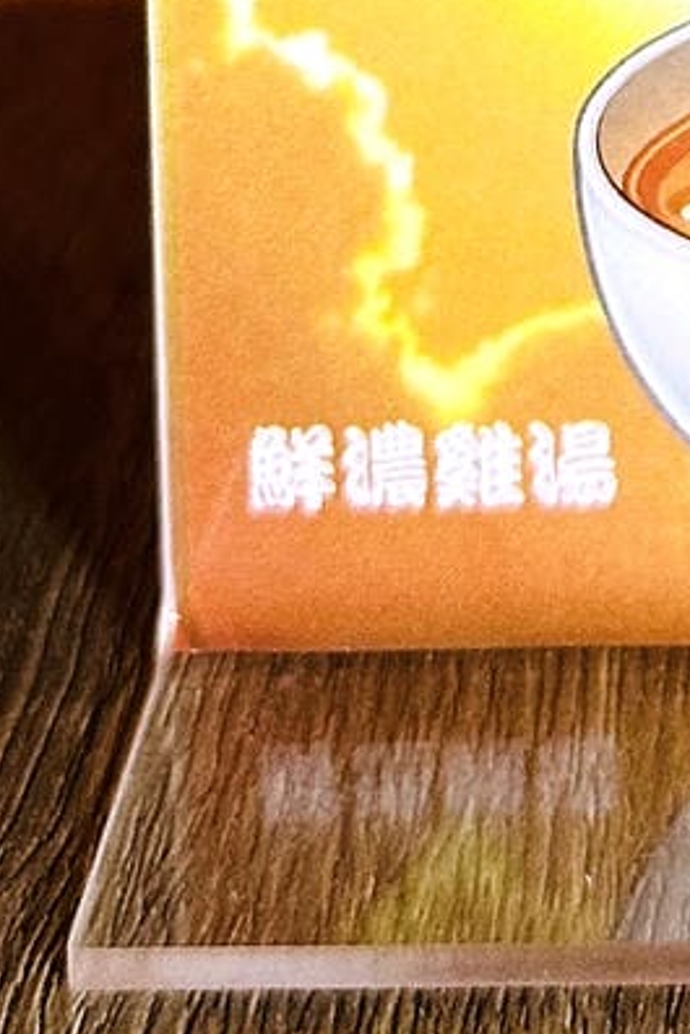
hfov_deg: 6.7
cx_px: 1086
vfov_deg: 9.6
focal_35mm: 201
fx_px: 5773
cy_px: -977
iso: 250
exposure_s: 1/60
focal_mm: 6.86
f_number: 1.78
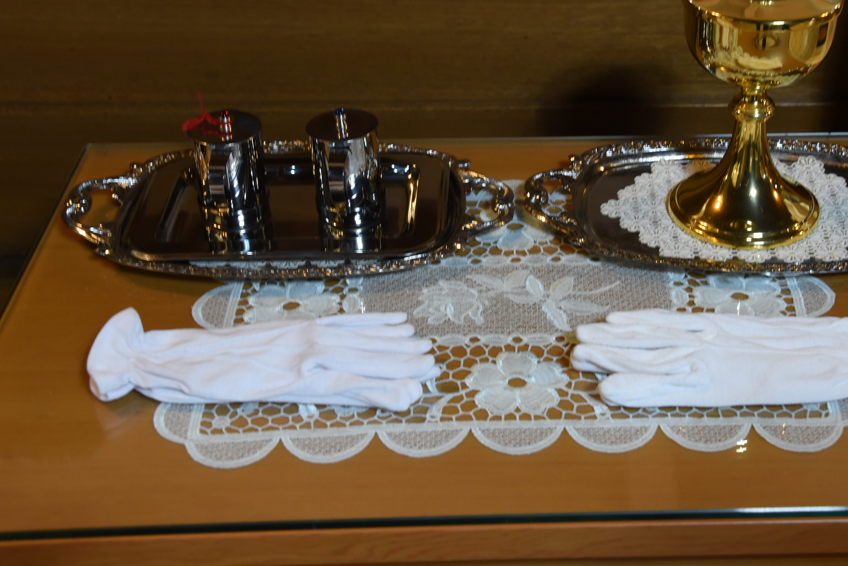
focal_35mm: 63
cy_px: 216
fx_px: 1485
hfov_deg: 31.6
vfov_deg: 21.6
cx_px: 561
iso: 1600
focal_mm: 45
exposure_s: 1/20
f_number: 7.1
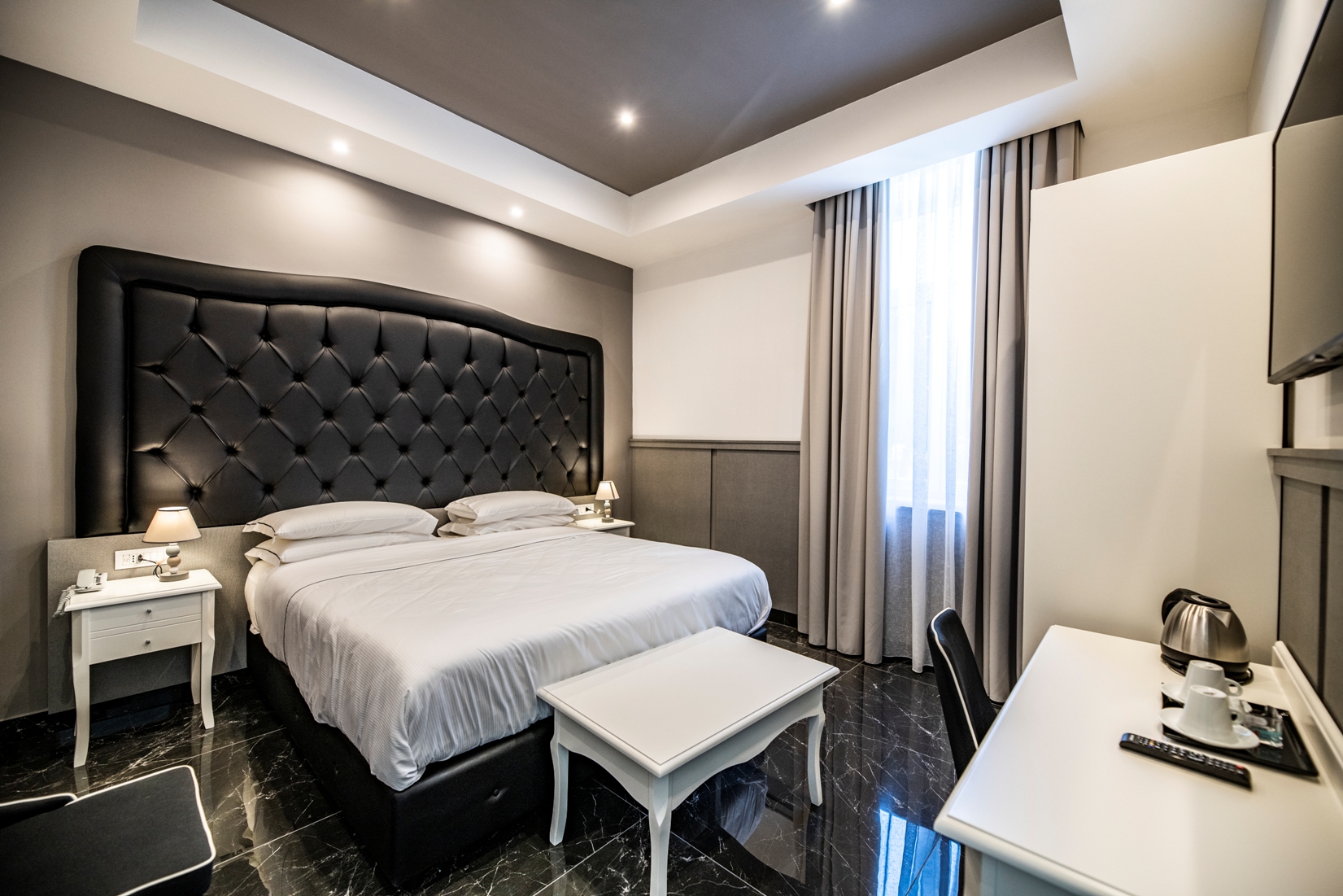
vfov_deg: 81.2
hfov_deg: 104.2
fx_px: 522
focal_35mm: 14
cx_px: 672
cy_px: 448
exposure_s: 1/60
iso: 320
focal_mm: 14
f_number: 3.2
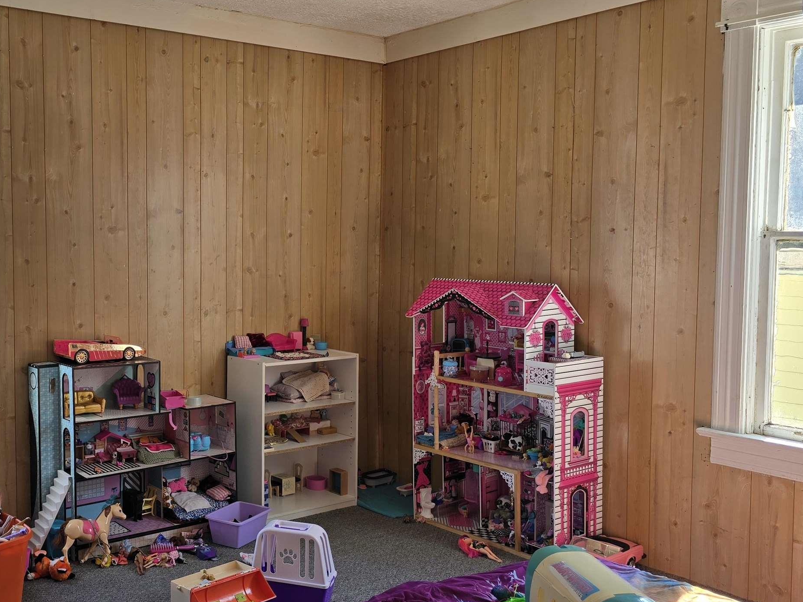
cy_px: 299
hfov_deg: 47.6
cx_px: 229
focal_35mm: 38
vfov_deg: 37.7
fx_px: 882
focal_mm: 6.3
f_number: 1.7
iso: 50
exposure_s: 1/180
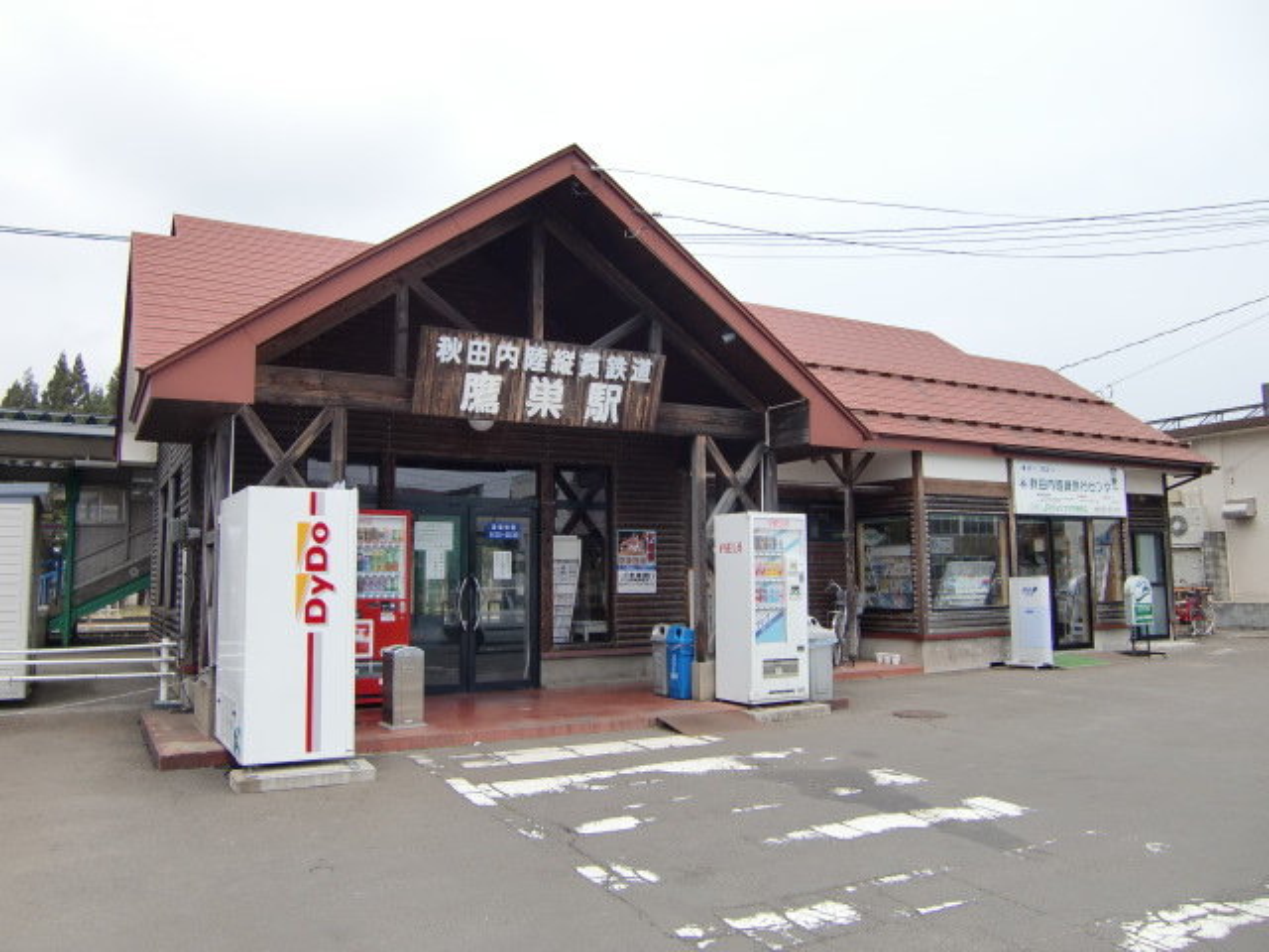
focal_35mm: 28
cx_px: 634
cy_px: 476
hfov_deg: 63.4
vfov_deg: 49.7
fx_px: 1026
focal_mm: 4.9
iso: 64
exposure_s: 1/200
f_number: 7
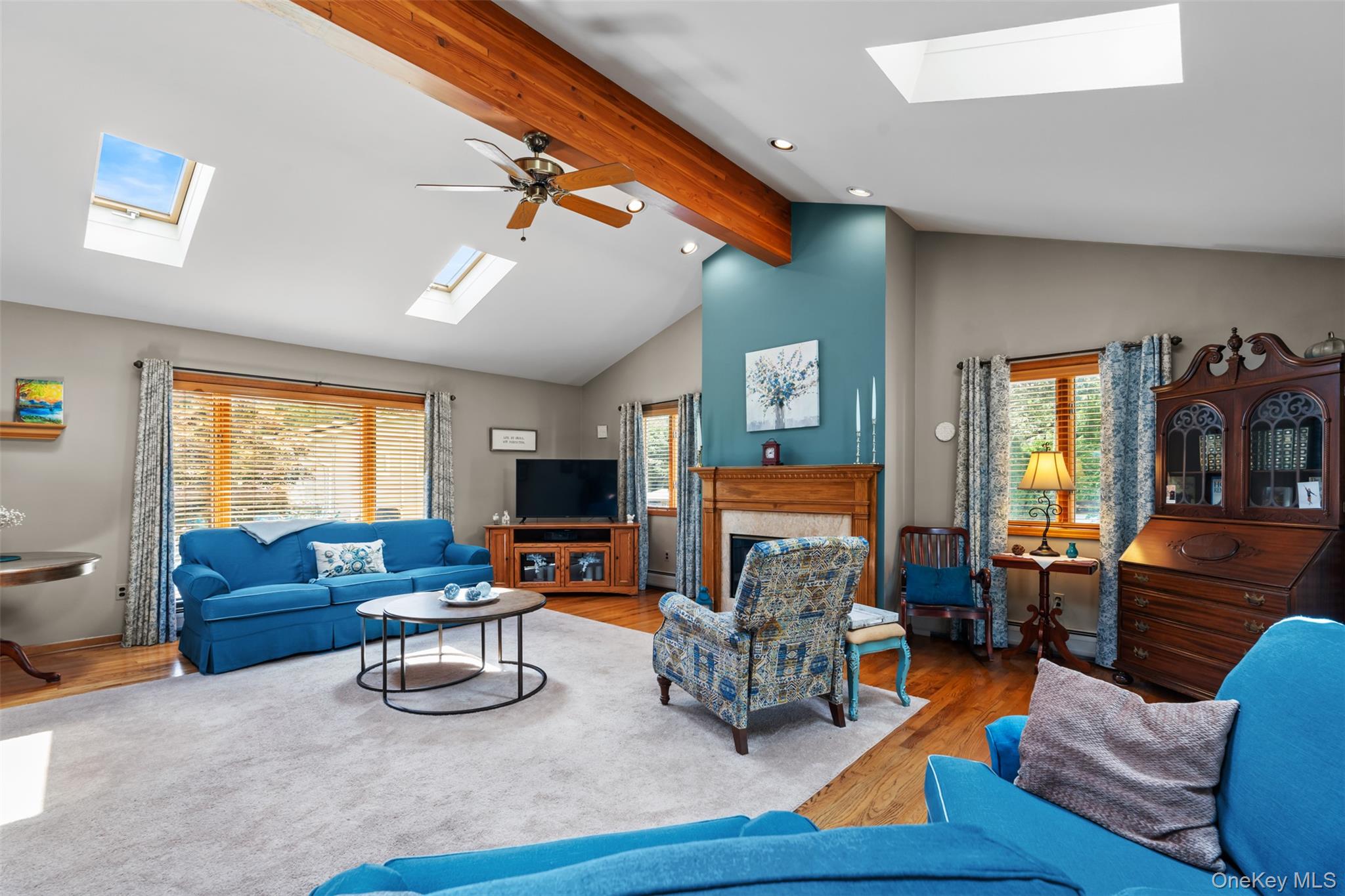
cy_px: 448
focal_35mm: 16
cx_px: 672
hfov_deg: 96.7
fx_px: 598
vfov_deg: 73.7
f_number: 9
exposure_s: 1/13
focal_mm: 16
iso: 250
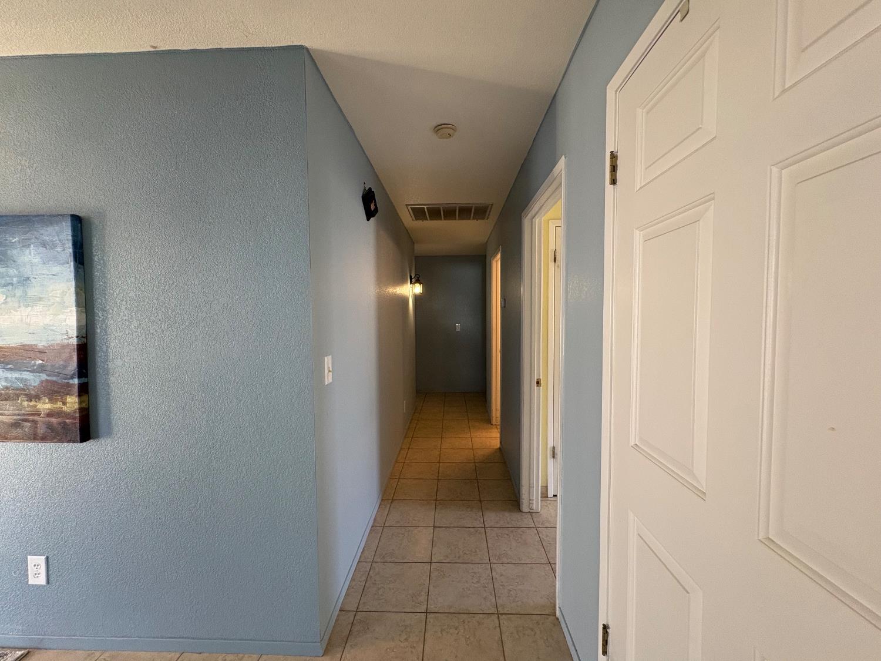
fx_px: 356
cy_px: 330
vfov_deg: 85.7
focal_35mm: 14
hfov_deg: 102.1
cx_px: 440
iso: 320
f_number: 2.2
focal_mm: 2.22
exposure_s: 1/60
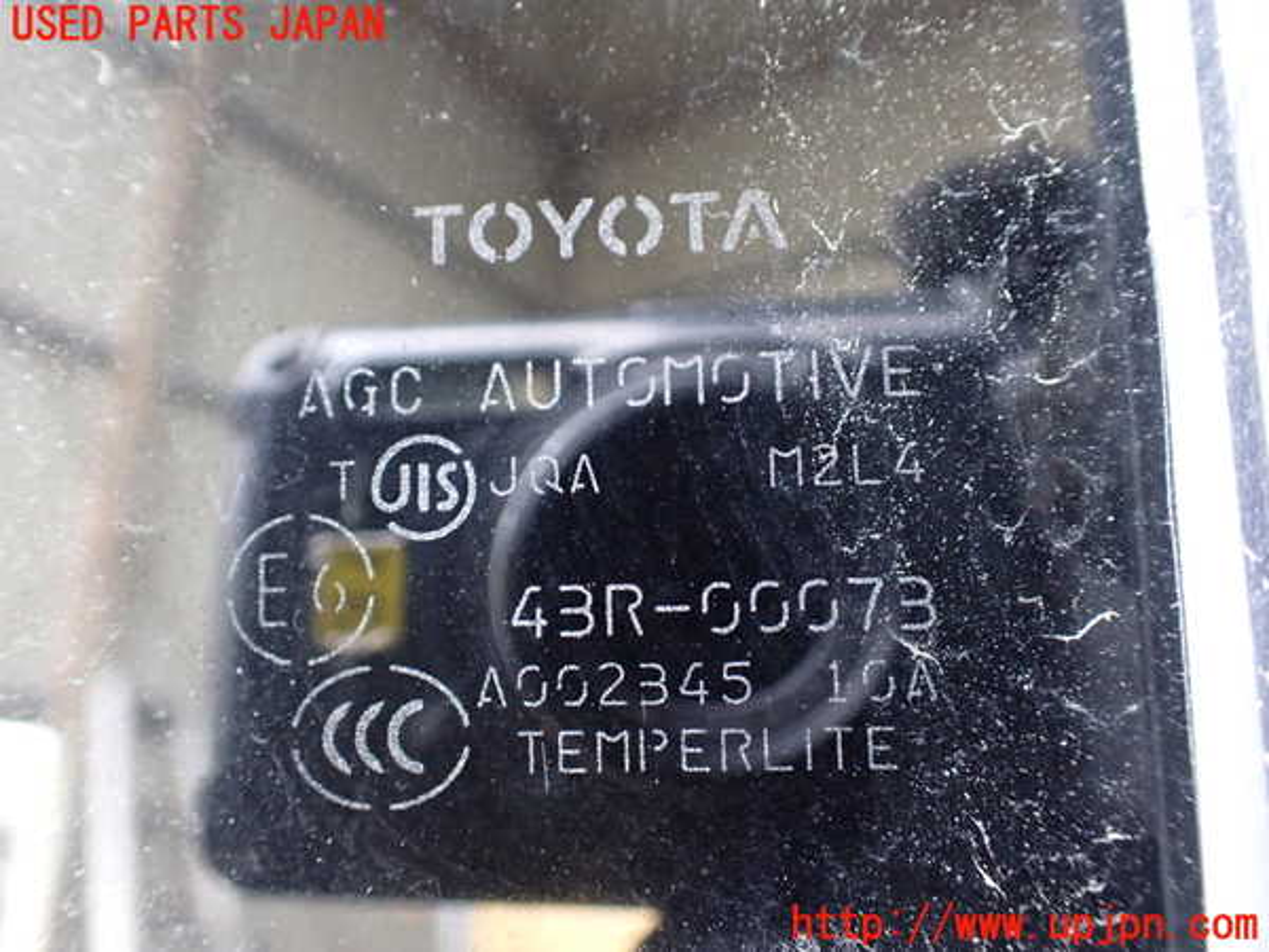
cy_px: 476
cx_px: 634
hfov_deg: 60.0
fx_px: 1100
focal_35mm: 30
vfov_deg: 46.8
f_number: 2.3
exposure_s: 1/30
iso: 1000
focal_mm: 5.4
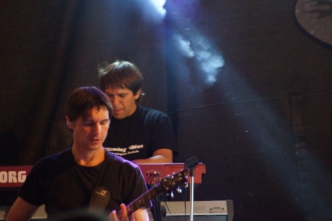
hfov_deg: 4.6
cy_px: 110
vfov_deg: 3.1
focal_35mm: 450
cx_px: 166
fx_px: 4147
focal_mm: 300
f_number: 6.3
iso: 3200
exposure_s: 1/20
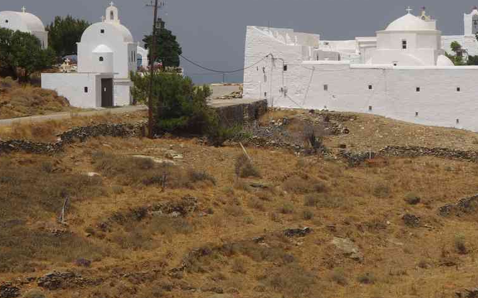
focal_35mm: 111
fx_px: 1441
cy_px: 94
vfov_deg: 11.8
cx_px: 286
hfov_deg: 18.8
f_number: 11
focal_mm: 55
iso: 200
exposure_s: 1/160
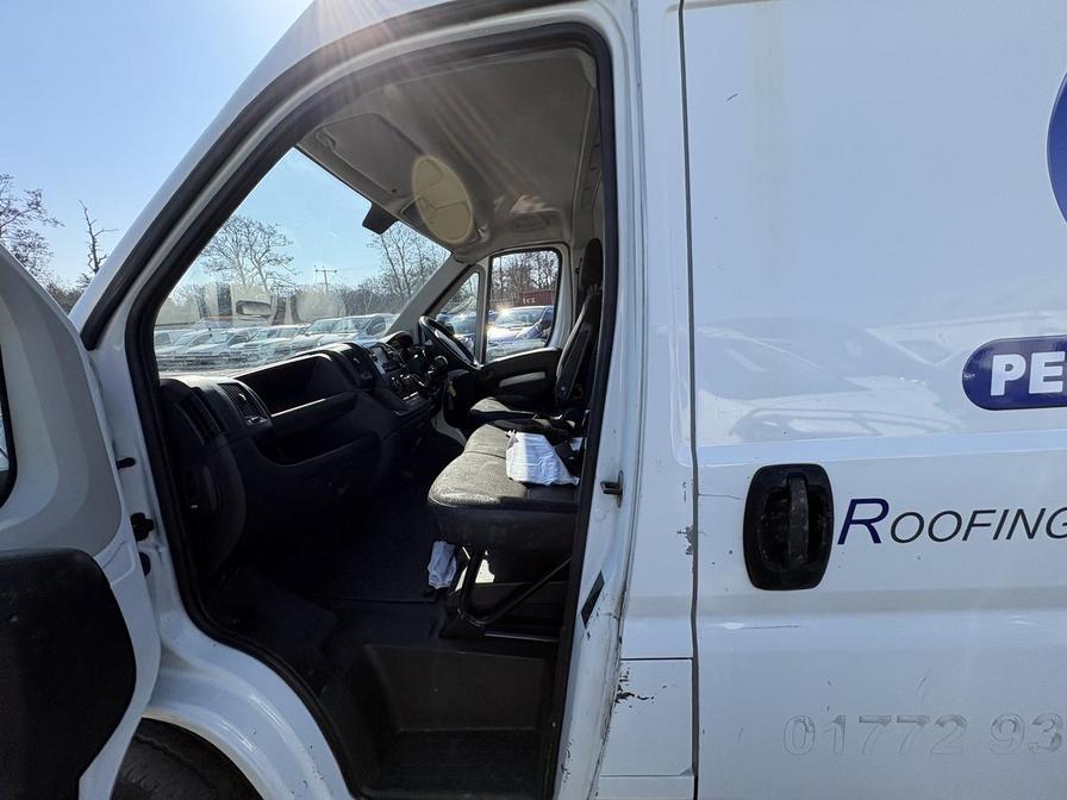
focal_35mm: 14
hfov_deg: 102.1
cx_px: 534
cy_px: 400
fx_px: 432
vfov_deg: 85.7
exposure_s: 1/831
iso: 50
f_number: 2.2
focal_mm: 2.22
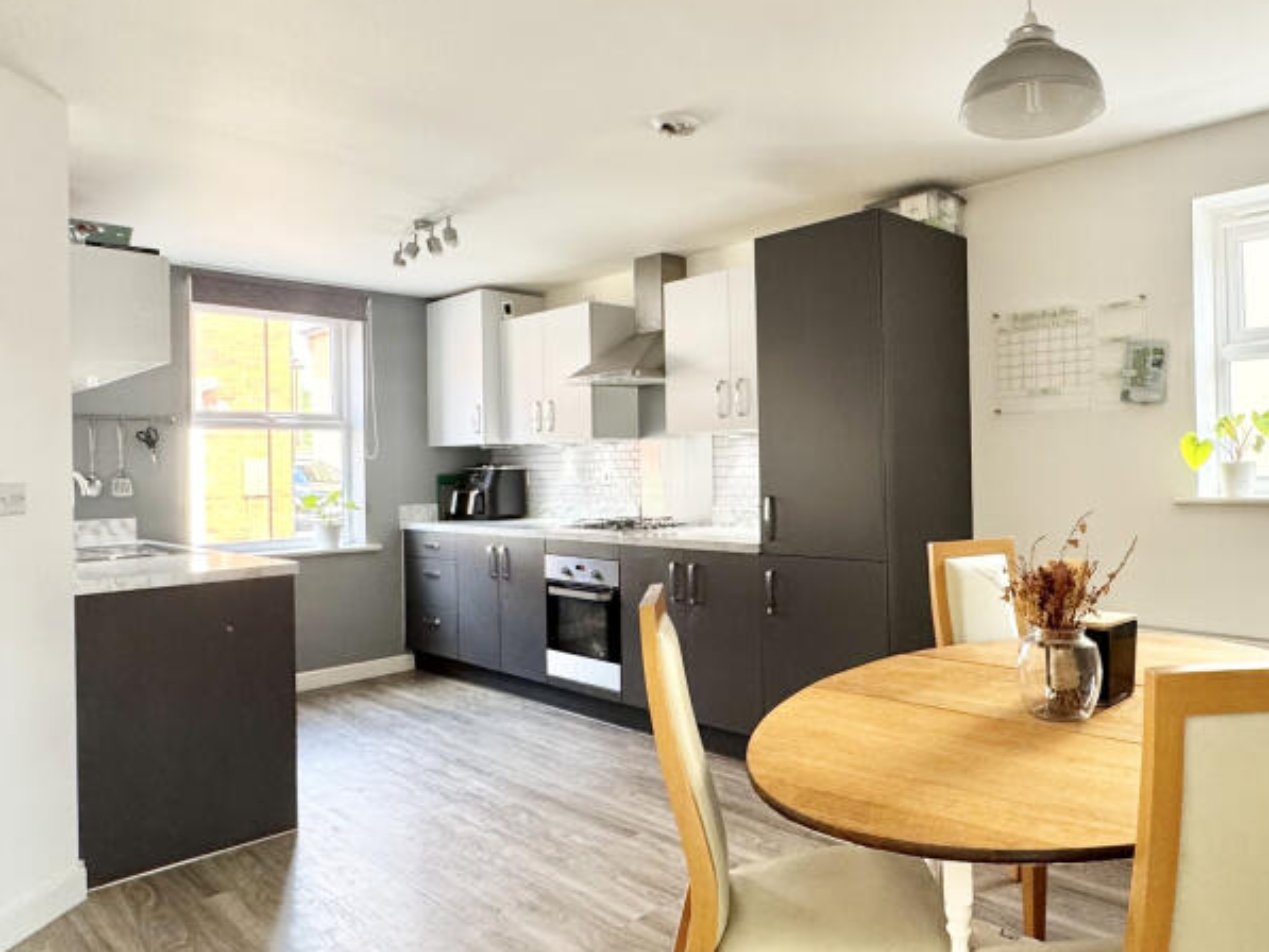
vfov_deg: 56.8
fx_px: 880
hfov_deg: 69.8
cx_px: 831
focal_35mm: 24
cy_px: 480
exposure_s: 1/99
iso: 250
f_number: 2.2
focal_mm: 2.22
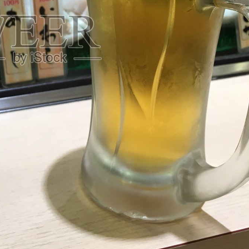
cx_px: 39
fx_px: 496
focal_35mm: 61
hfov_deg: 27.4
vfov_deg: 27.4
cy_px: 40
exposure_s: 1/30
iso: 25
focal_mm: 4.15
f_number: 2.2
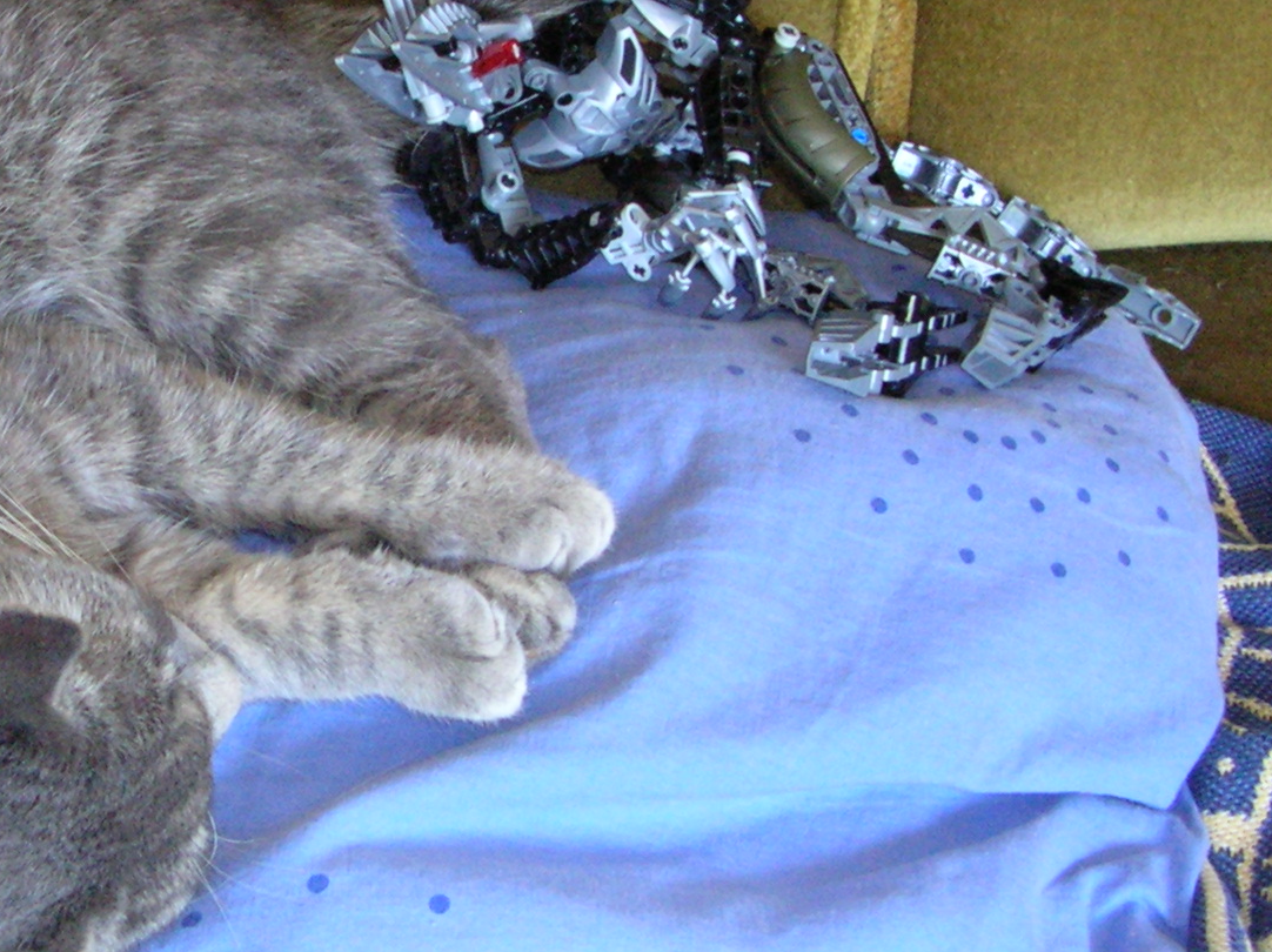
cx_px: 265
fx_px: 2717
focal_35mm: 74
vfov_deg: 19.9
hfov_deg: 25.9
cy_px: 395
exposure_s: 1/4.9
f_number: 2.8
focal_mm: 5.8
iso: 200
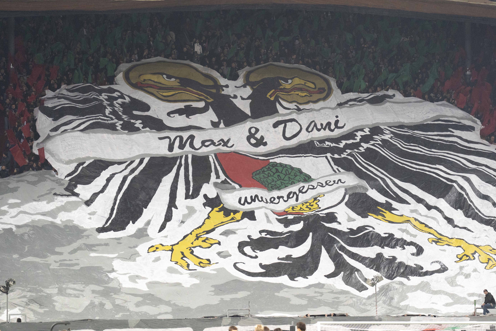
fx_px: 2755
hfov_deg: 10.3
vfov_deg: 6.9
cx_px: 257
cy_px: 144
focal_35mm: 200
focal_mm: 173
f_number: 2.8
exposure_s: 1/1250
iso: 3200
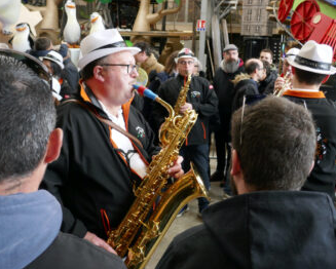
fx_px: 388
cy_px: 136
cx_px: 186
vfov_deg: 38.3
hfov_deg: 46.7
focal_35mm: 39
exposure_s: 1/80
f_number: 3.3
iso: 1000
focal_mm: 12.3
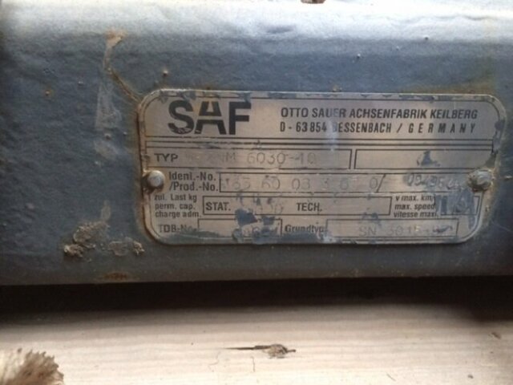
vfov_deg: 48.2
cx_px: 256
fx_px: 430
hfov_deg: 61.7
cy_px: 192
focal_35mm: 29
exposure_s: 1/33
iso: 200
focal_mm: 4.15
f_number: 2.2
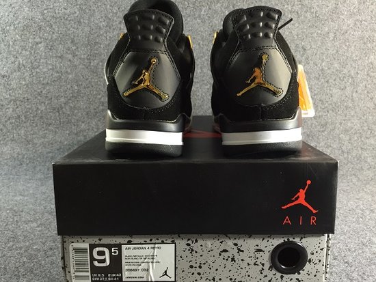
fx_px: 315
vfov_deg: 48.3
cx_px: 188
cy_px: 141
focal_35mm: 29
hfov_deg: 61.6
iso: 125
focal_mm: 4.15
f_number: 2.2
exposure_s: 1/33
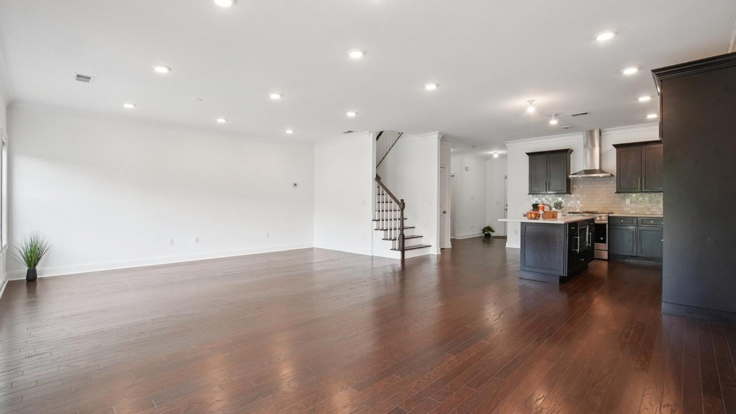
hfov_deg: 99.4
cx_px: 367
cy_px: 201
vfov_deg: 67.1
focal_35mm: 16
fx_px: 312
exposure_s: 1/30
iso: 640
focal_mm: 10
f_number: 10
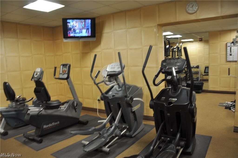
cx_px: 119
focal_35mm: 27
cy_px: 79
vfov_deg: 47.8
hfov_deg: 67.5
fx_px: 178
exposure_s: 1/10
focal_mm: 18
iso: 200
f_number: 3.5
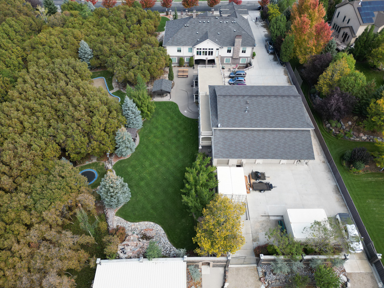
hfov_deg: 71.6
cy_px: 144
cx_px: 192
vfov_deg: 56.8
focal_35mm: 24
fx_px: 266
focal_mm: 6.72
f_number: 1.7
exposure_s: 1/800
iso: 200
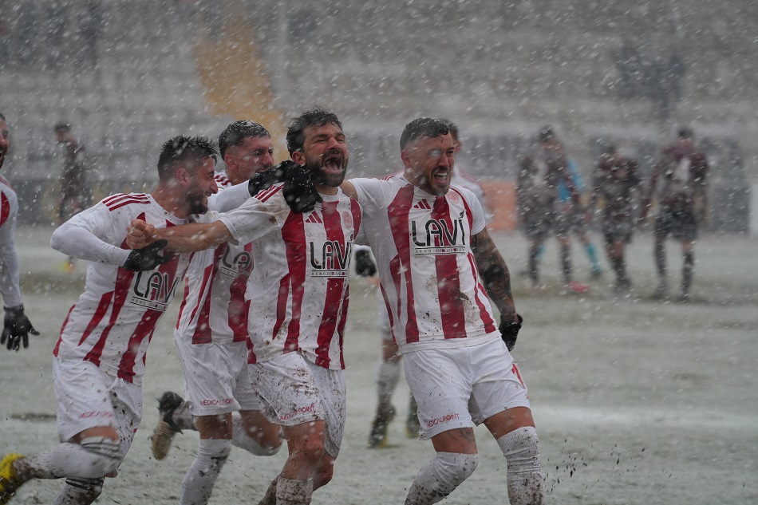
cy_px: 252
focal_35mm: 197
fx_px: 4147
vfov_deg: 7.0
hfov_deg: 10.4
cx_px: 379
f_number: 4
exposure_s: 1/250
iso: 320
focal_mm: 197
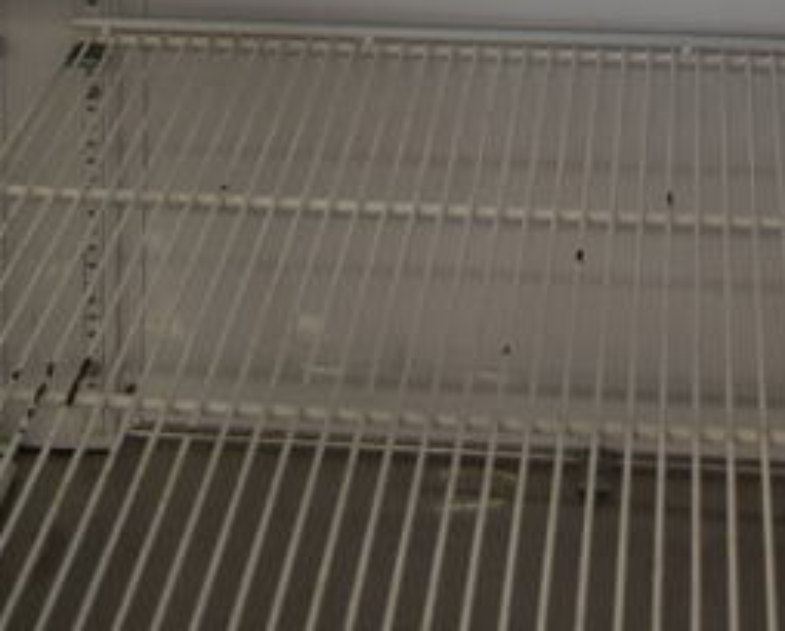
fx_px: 2117
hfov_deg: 20.9
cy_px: -728
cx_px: 550
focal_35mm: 91
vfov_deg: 13.7
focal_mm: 18
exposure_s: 1/60
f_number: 5.6
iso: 720
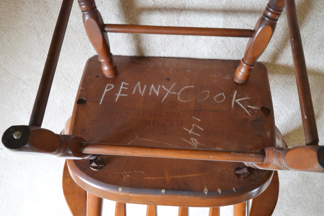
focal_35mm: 48
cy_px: 108
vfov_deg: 28.1
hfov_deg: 41.1
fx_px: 432
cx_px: 162
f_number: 4.8
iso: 3200
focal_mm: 32
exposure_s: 1/15
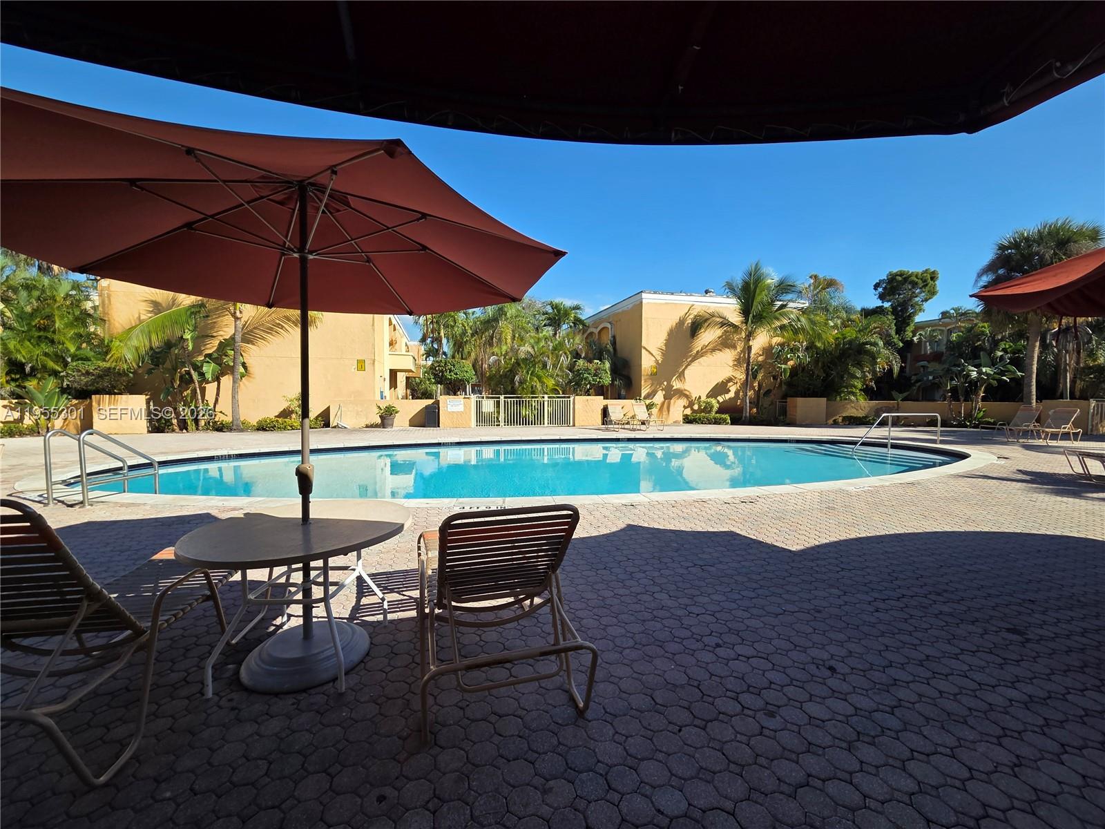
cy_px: 414
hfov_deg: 106.2
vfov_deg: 89.9
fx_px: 415
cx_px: 552
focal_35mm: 13
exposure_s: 1/1384
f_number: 2.2
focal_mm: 2.2
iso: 50
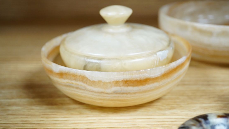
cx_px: 115
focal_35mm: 48
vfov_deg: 24.9
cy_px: 66
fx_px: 291
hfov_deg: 42.9
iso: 2500
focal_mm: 30
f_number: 7.1
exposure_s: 1/160
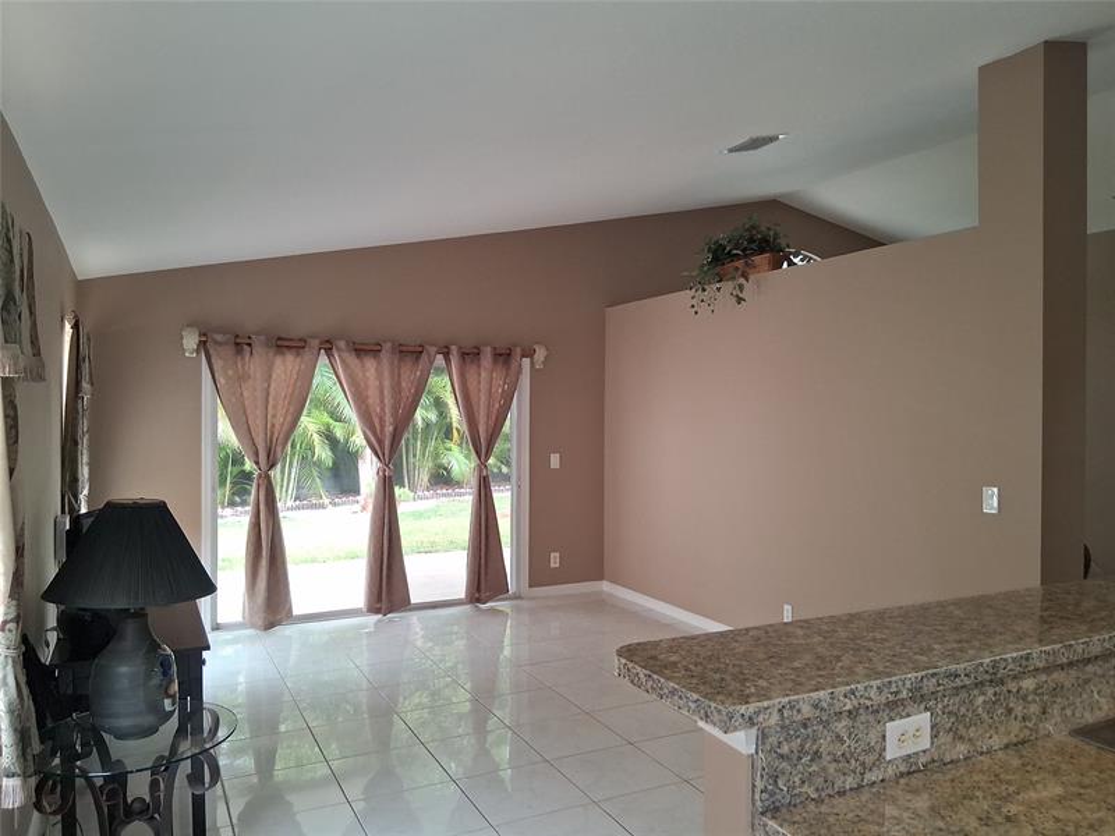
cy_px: 418
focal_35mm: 26
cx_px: 558
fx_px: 837
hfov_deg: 67.3
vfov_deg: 53.1
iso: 25
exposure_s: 1/50
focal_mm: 3.98
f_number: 1.8
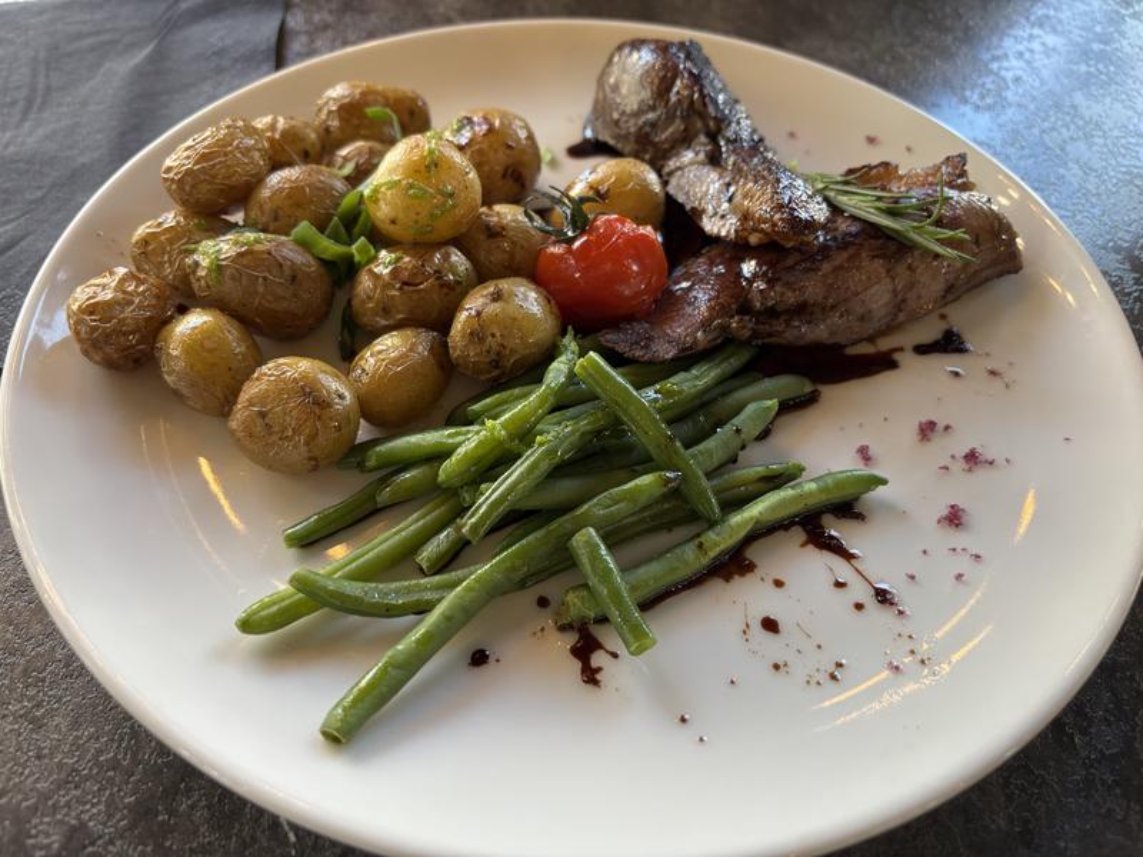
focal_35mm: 26
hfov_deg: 67.3
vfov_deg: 53.1
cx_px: 572
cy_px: 428
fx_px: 859
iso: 125
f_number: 1.6
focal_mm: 5.96
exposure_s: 1/100
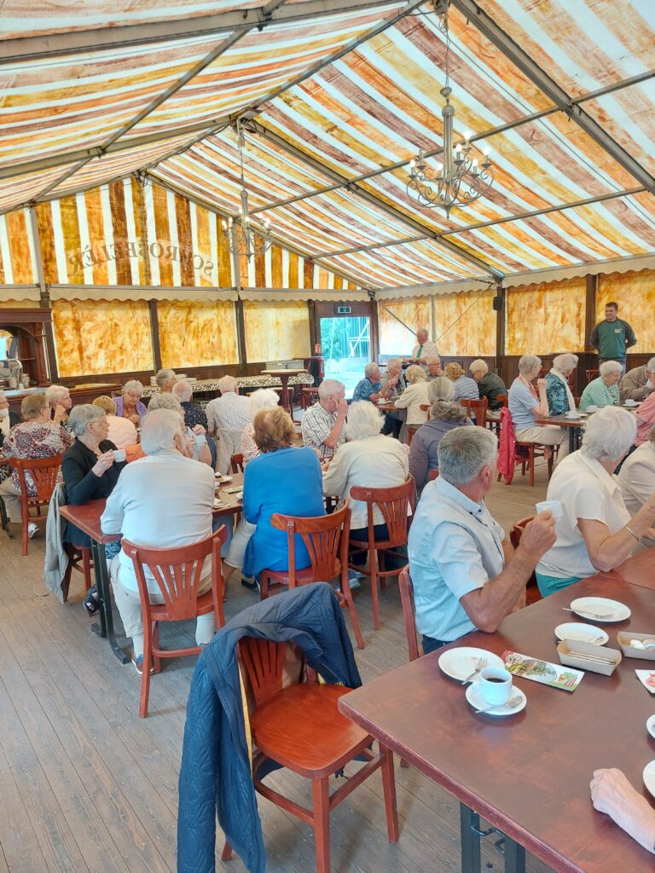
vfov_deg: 69.4
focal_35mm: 25
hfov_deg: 54.9
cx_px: 328
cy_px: 436
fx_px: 631
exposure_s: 1/50
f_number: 1.8
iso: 200
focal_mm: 5.23
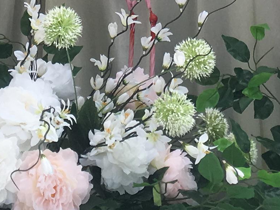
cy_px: -272
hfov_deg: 13.2
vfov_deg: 9.1
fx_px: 1205
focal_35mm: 149
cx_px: 112
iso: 25
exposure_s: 1/793
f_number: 2.2
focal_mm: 4.15
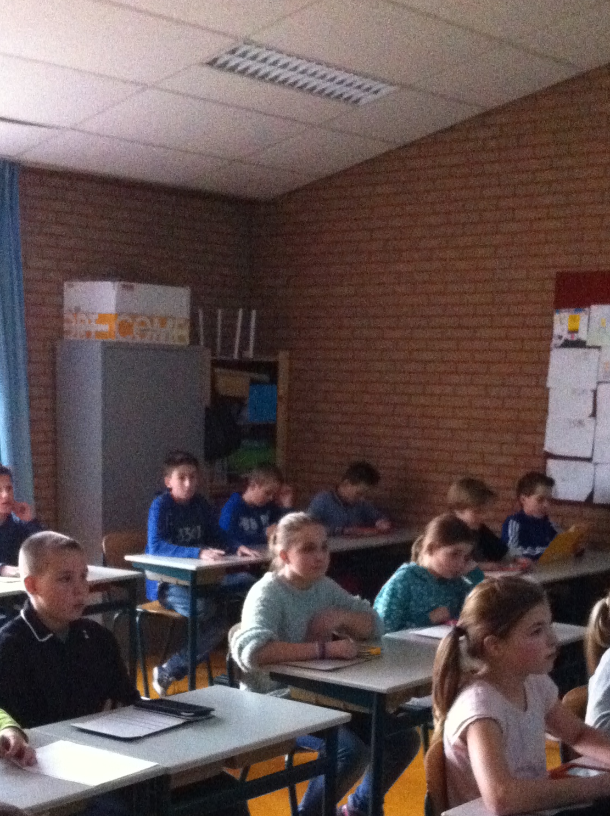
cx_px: 309
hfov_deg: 24.0
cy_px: 640
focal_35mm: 61
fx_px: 1437
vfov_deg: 31.0
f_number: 2.8
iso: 1000
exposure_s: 1/15
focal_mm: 3.85
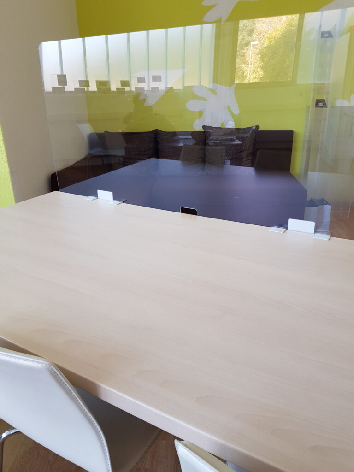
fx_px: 355
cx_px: 177
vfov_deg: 67.3
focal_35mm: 26
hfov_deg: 53.1
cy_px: 236
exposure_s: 1/50
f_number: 1.7
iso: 64
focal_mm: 4.2
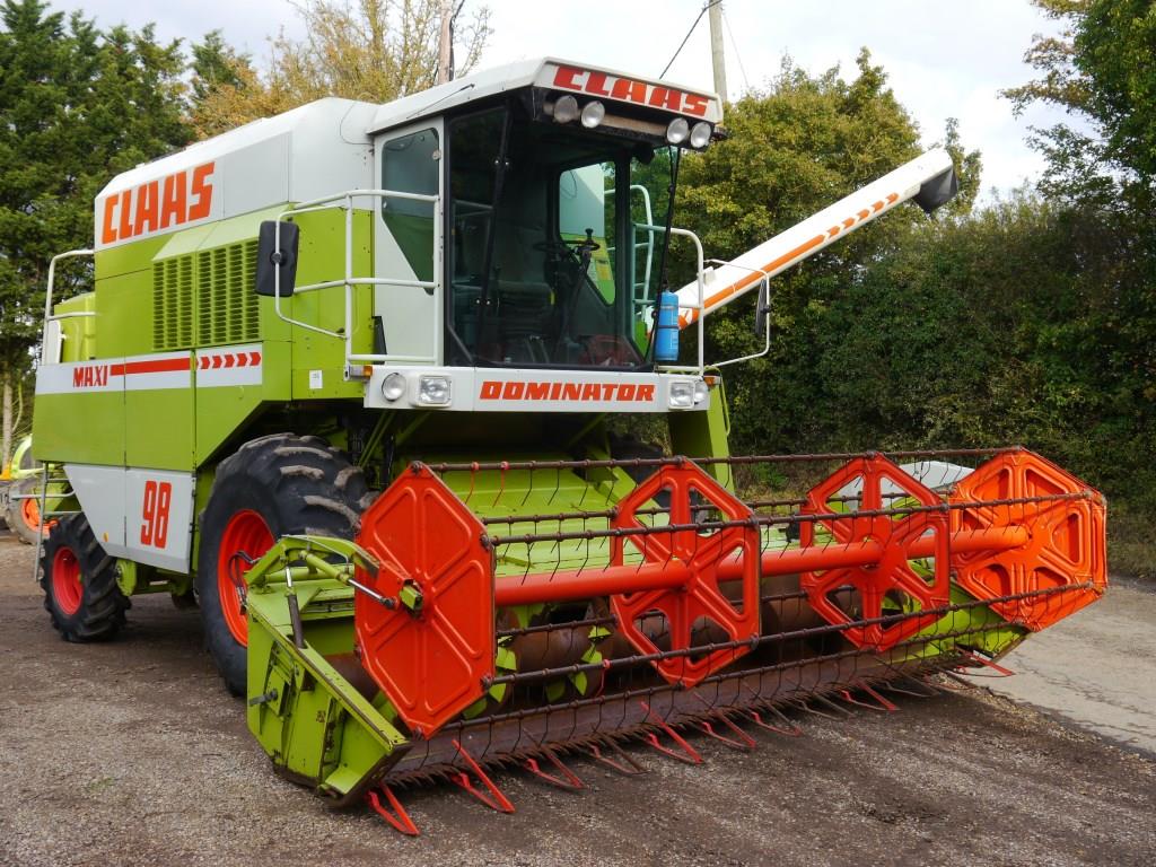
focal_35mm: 40
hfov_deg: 46.8
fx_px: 1336
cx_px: 578
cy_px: 434
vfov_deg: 36.0
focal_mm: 20
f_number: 5.6
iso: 160
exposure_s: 1/160
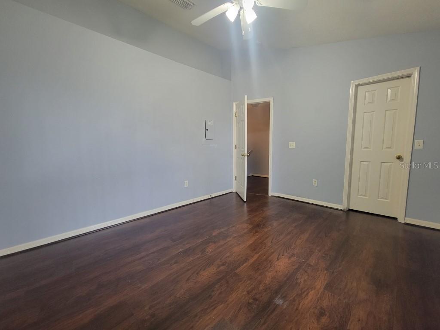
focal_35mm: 13
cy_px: 165
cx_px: 220
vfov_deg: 89.9
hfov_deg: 106.2
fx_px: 165
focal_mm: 2.2
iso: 320
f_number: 2.2
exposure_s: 1/30
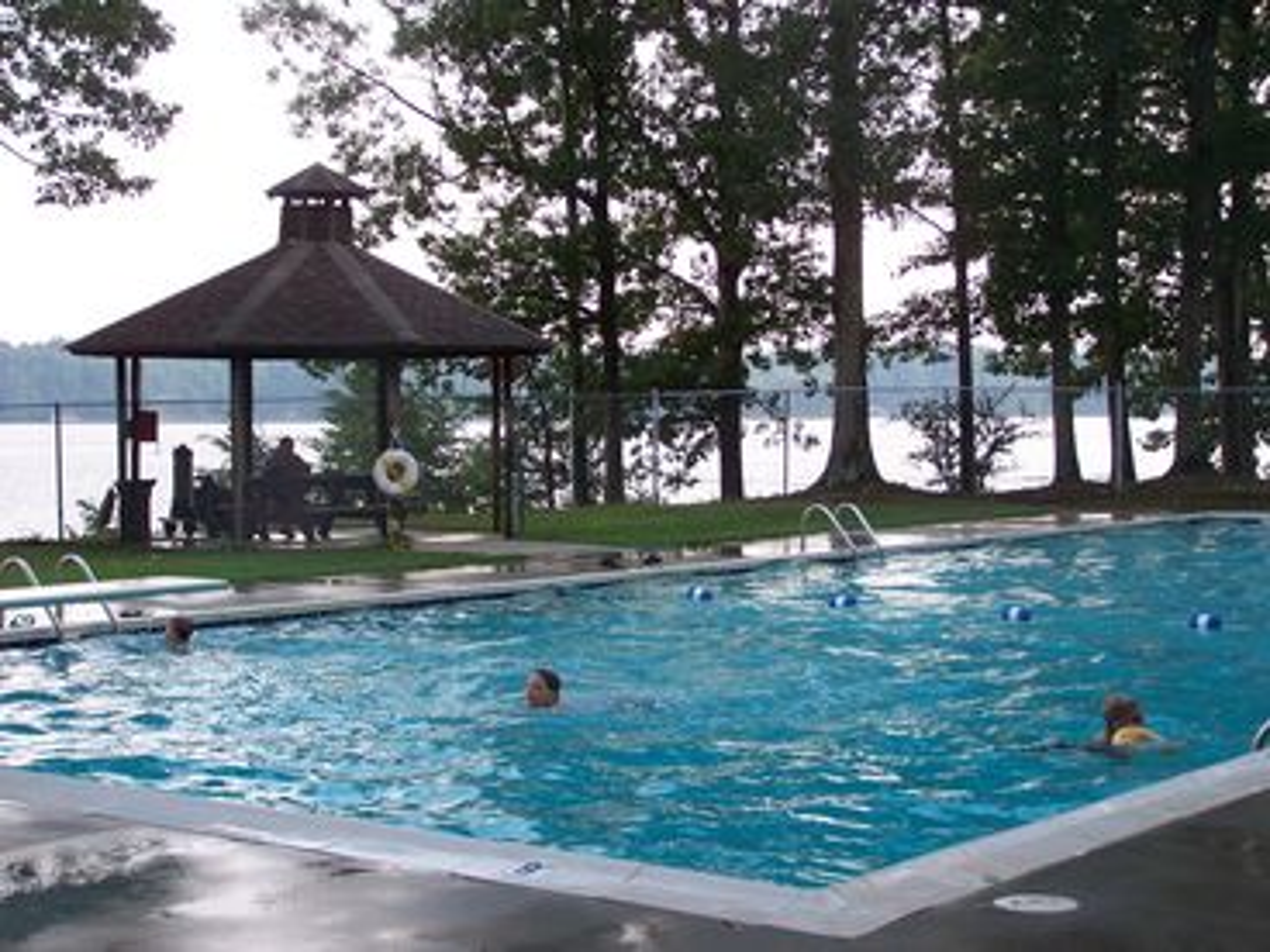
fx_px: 2348
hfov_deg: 30.3
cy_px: 476
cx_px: 635
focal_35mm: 64
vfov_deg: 22.9
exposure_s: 1/90
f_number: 3.2
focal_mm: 10.7
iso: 80
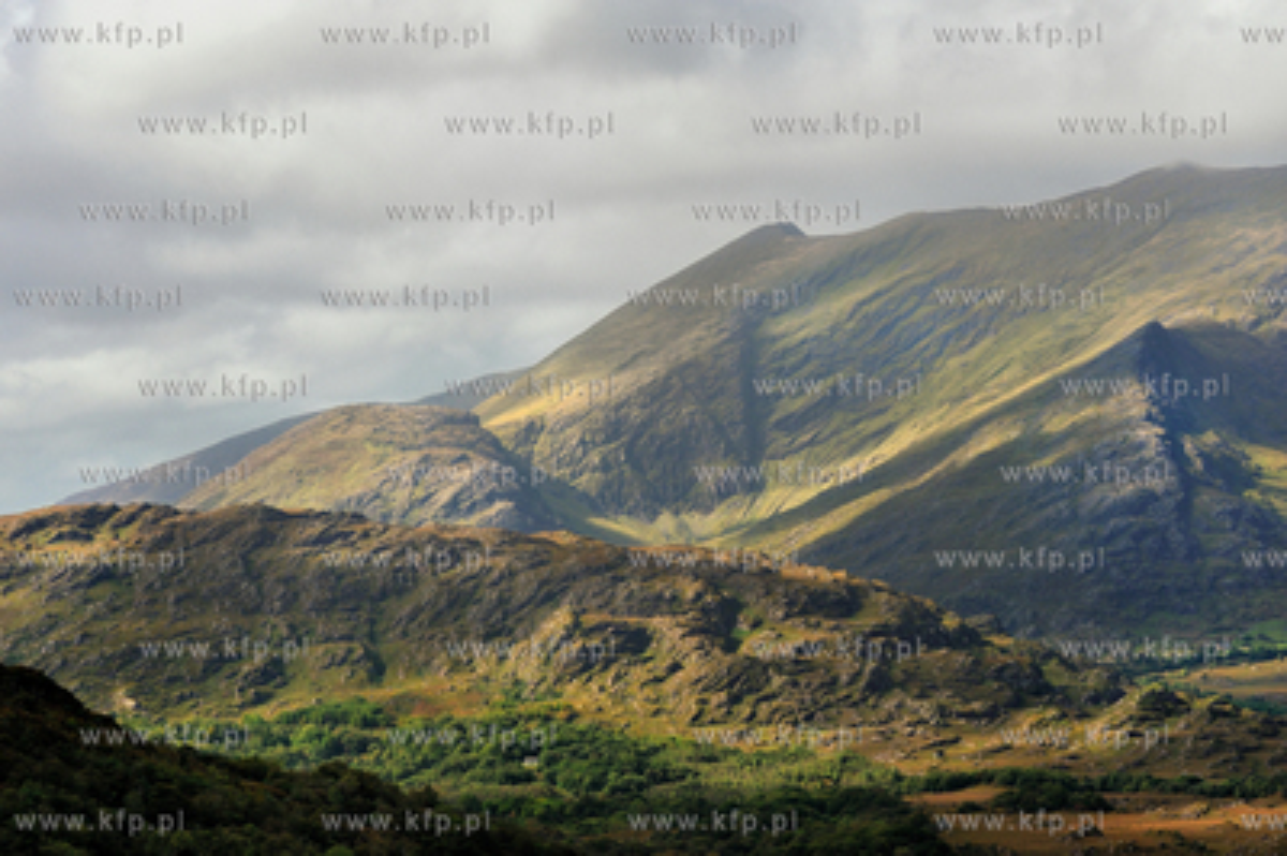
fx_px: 4143
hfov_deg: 17.7
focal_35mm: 116
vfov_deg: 11.8
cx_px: 644
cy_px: 428
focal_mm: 116
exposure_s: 1/200
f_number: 16
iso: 200
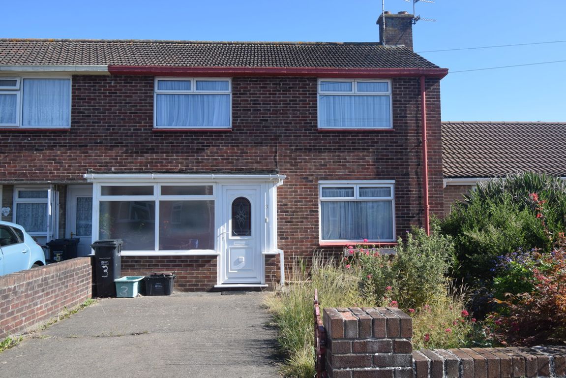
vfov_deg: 43.6
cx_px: 283
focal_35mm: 30
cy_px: 189
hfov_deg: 61.9
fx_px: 472
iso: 220
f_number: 8
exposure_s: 1/250
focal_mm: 20
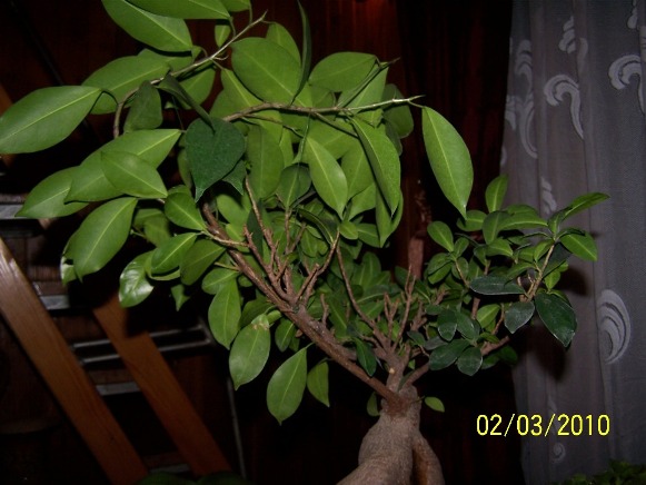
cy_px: 242
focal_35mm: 38
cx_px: 323
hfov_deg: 49.0
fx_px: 709
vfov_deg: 37.7
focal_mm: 6.3
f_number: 2.8
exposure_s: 1/60
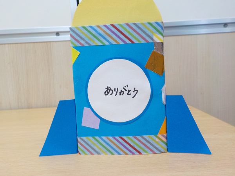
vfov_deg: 46.8
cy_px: 88
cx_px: 118
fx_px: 204
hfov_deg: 60.0
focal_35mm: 30
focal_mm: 4.1
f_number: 3.3
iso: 180
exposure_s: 1/30
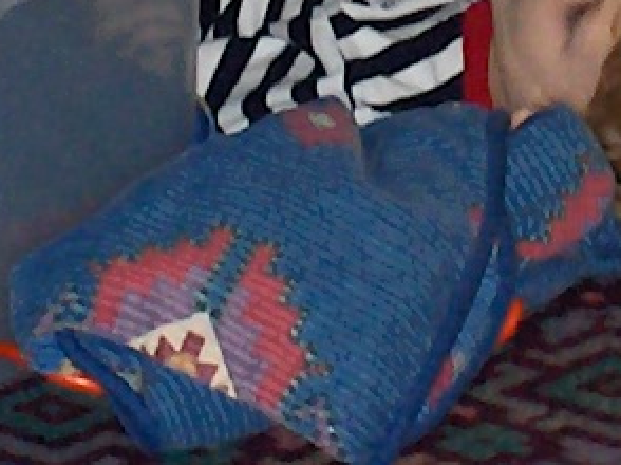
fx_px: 2456
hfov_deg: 14.3
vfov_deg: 10.7
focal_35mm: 137
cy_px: 44
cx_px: 556
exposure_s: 1/60
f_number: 2.8
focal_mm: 6.11
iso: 100
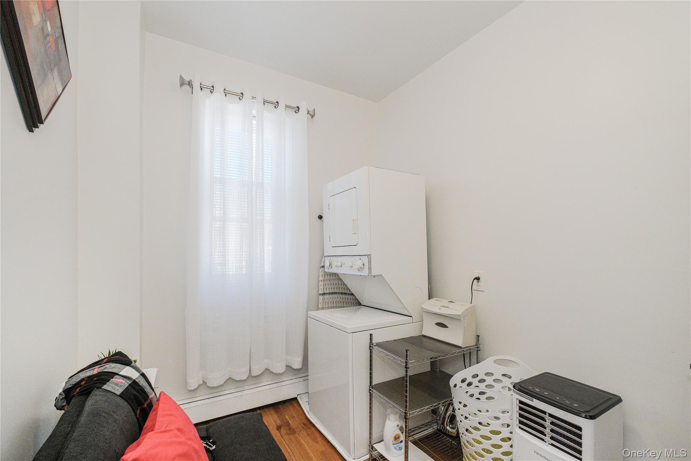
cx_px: 346
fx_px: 288
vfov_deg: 77.3
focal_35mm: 15
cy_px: 230
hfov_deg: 100.4
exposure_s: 1/40
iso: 1250
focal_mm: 10
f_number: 8
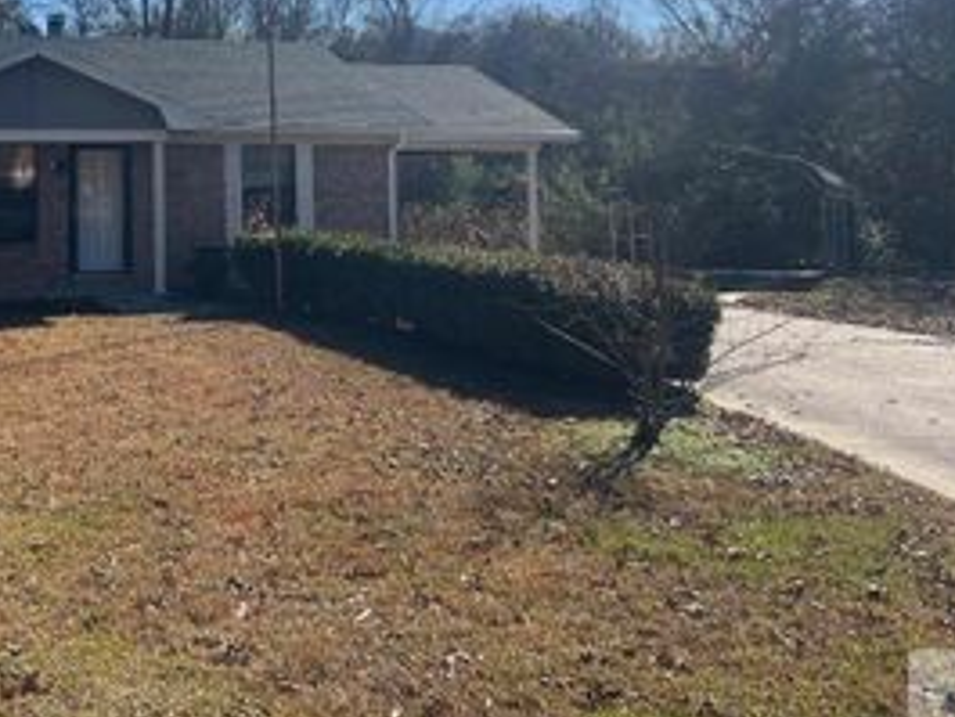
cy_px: 70
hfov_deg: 36.7
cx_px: 115
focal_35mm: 49
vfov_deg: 28.5
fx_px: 1352
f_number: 1.5
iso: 50
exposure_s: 1/6579
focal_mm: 5.7
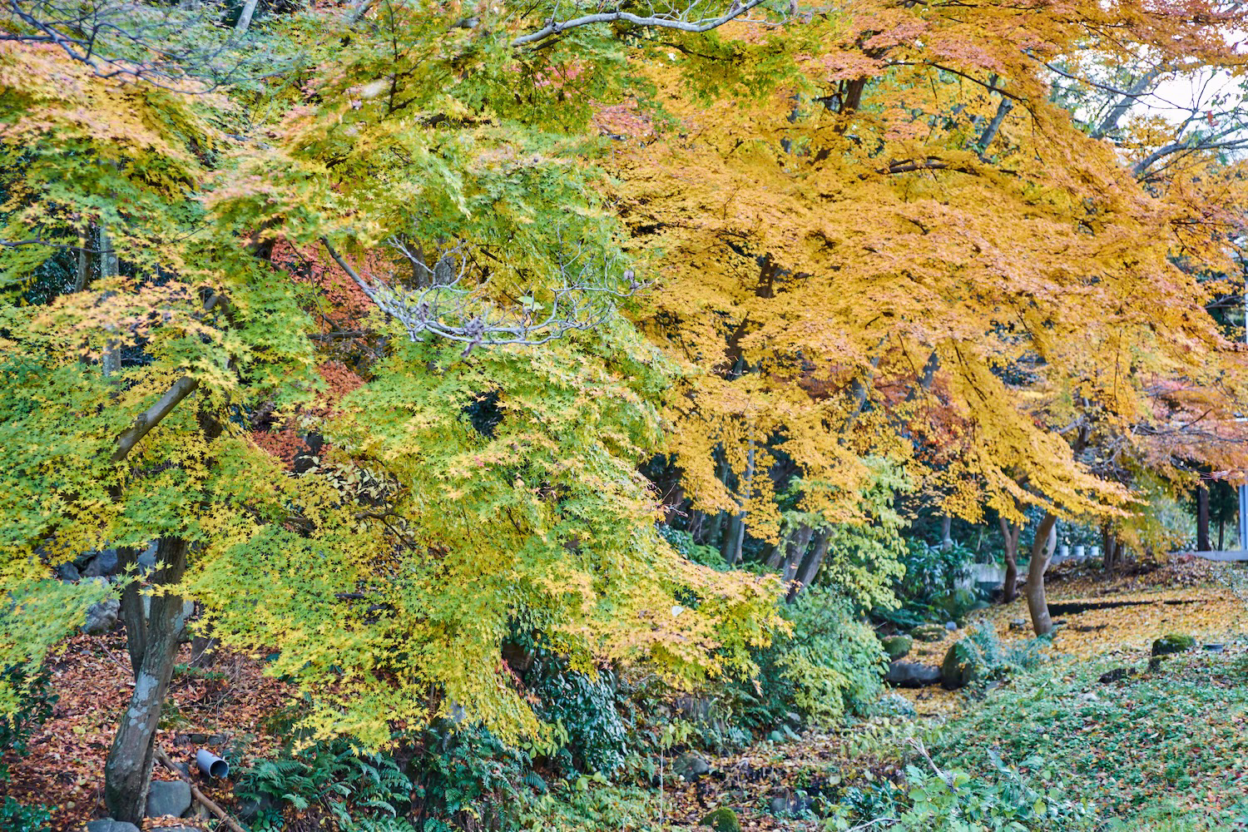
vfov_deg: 27.0
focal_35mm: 50
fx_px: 1733
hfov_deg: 39.6
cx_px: 624
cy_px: 416
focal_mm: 50
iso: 200
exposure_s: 1/50
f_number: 2.8
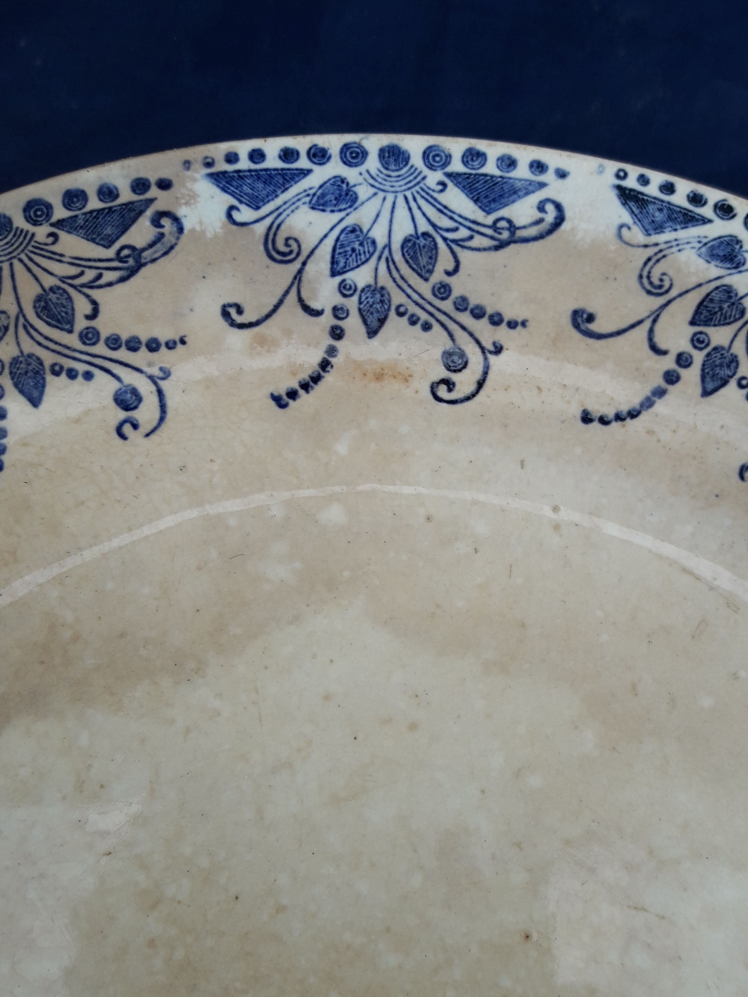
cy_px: 498
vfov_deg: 63.4
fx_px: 807
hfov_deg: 49.7
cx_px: 374
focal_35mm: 28
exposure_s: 1/287
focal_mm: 3.7
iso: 40
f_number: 1.9
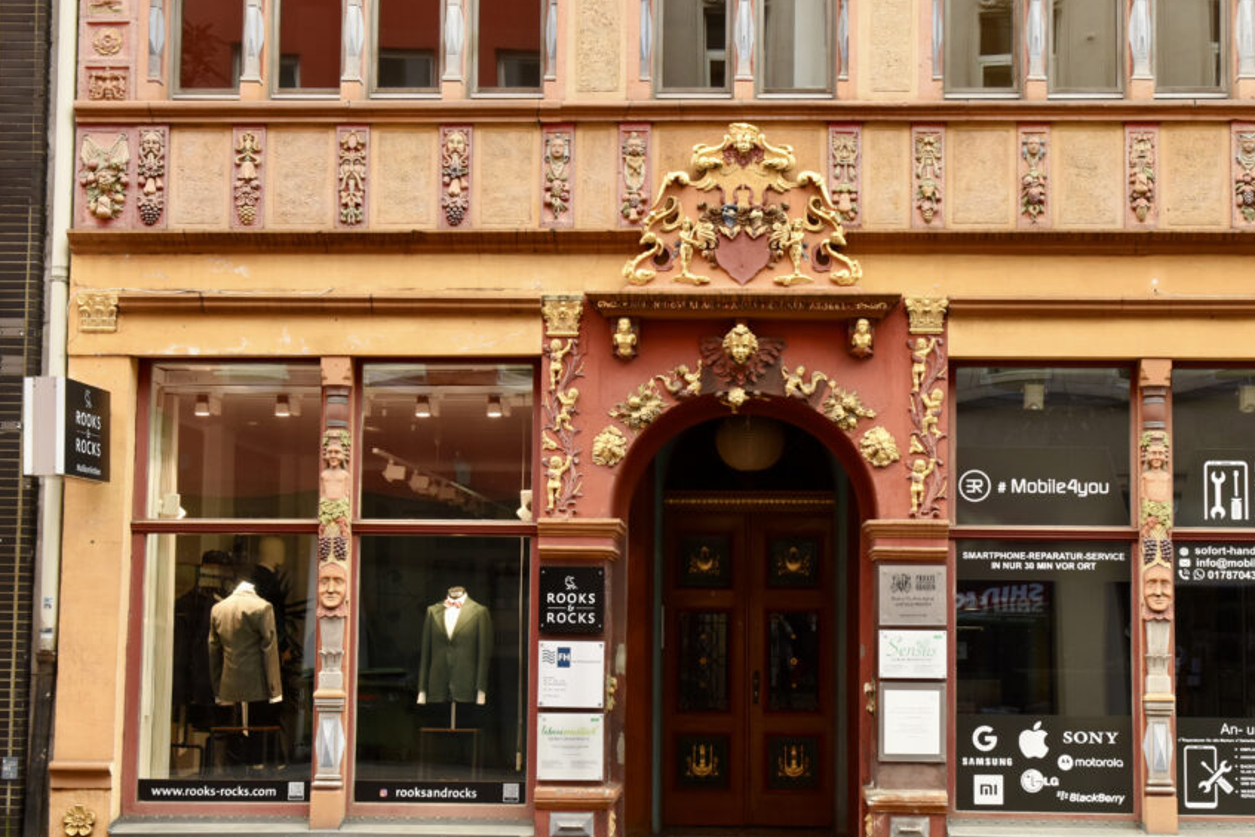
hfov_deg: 42.6
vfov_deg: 29.2
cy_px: 450
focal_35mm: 46
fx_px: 1603
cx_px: 743
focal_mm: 38
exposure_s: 1/125
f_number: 6.3
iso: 1000
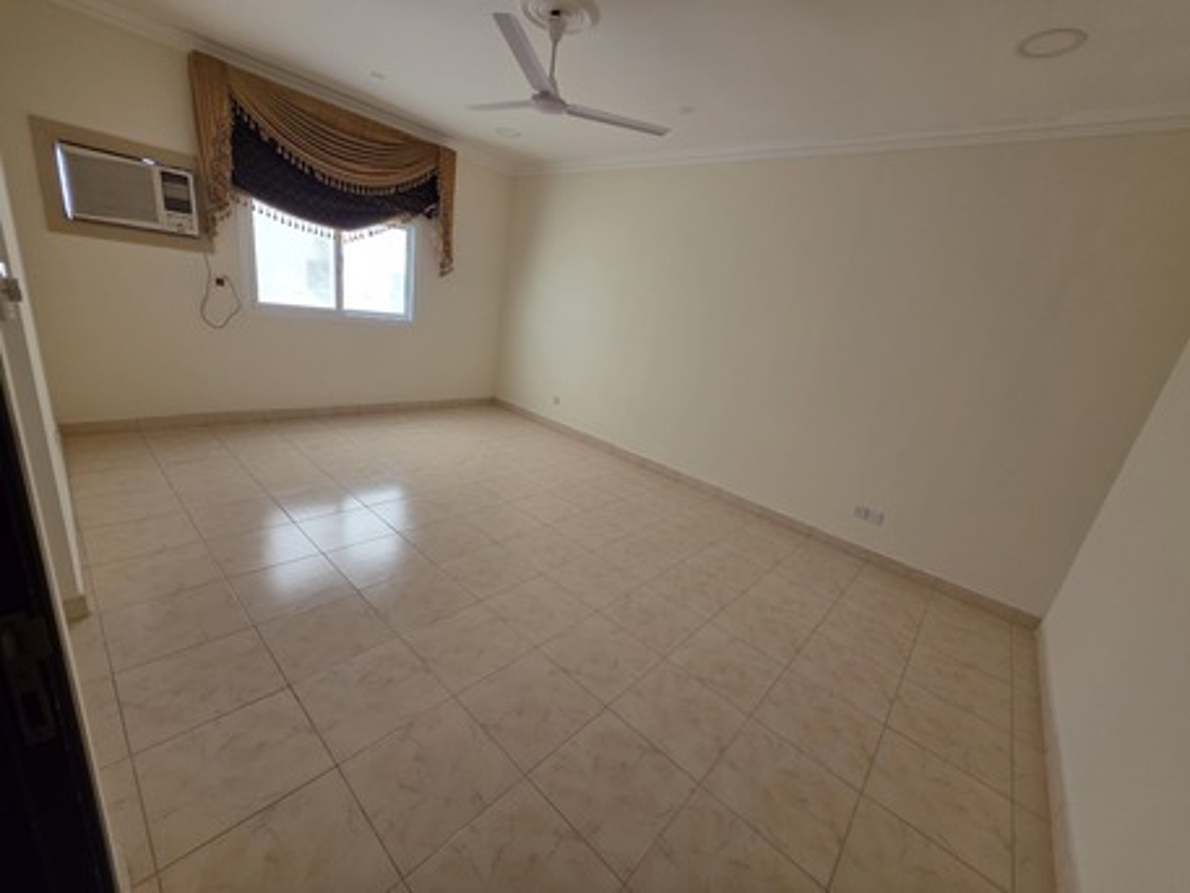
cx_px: 595
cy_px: 446
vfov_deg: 89.9
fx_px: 447
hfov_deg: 106.2
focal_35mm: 13
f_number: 1.9
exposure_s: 1/100
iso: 125
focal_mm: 2.2
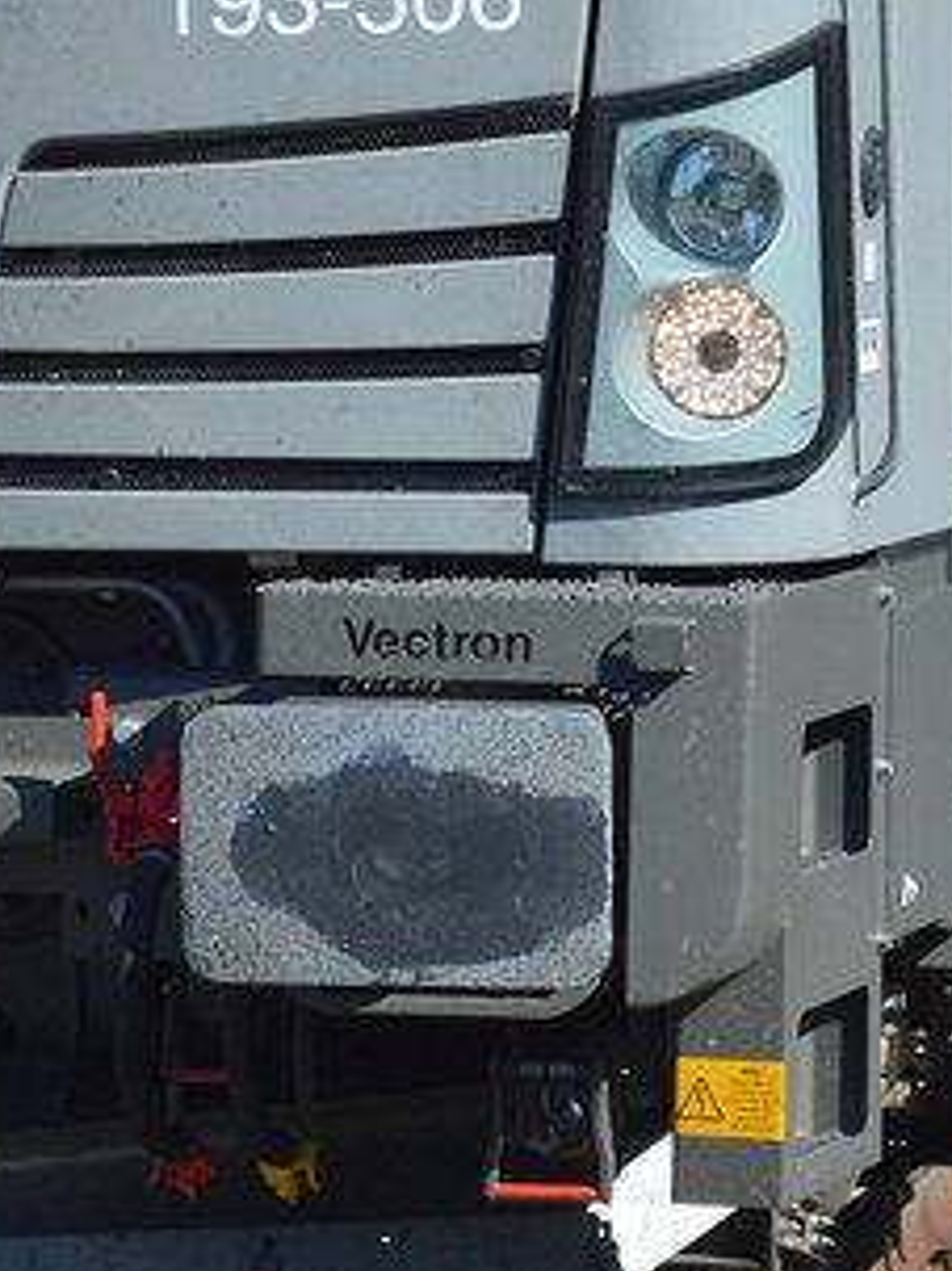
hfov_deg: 5.8
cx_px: 713
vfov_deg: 7.7
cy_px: -149
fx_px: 9427
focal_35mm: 257
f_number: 5.6
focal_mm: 45
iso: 400
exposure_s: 1/1600
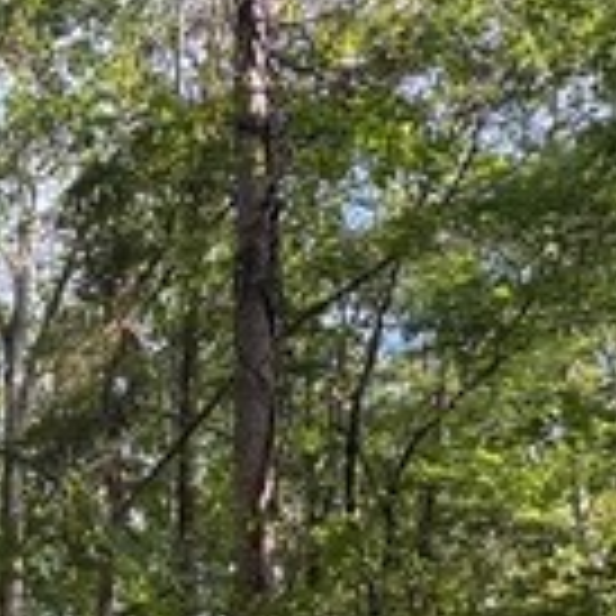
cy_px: 481
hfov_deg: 26.2
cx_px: -135
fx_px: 1168
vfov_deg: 29.0
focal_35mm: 58
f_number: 2.2
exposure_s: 1/135
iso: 40
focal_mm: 2.22
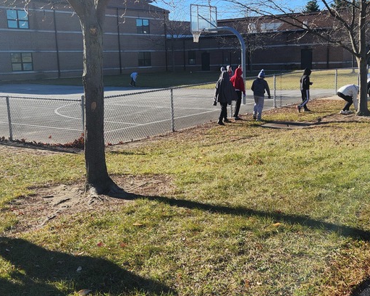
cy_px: 145
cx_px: 181
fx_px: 493
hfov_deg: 41.1
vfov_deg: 33.4
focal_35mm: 45
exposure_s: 1/1167
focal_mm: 5.4
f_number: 1.8
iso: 20
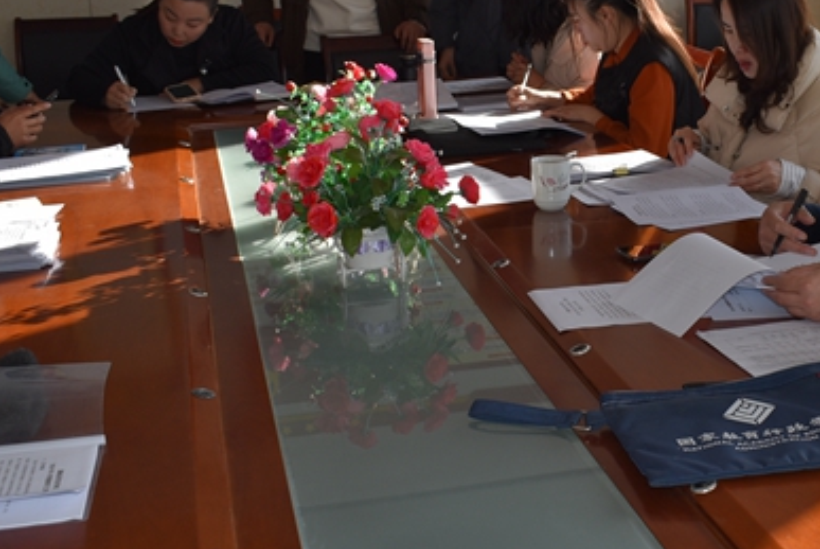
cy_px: 283
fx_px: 1323
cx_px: 574
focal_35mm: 58
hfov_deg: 34.0
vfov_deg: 23.4
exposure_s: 1/125
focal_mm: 22
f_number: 5.6
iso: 100
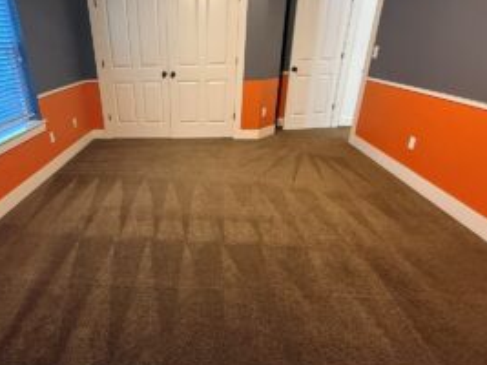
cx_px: 181
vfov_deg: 63.3
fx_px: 295
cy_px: 168
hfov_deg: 77.5
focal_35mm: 21
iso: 640
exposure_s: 1/60
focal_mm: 2.22
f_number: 2.2
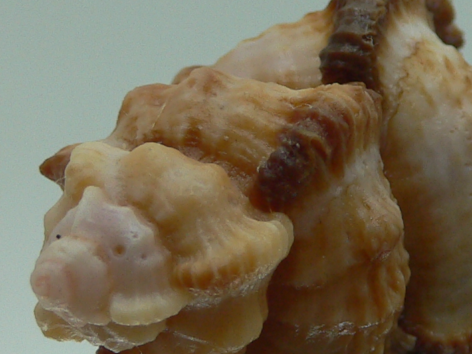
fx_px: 1363
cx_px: 311
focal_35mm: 100
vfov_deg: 14.7
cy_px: 274
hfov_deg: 19.6
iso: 80
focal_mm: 4.6
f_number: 2.8
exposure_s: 1/80
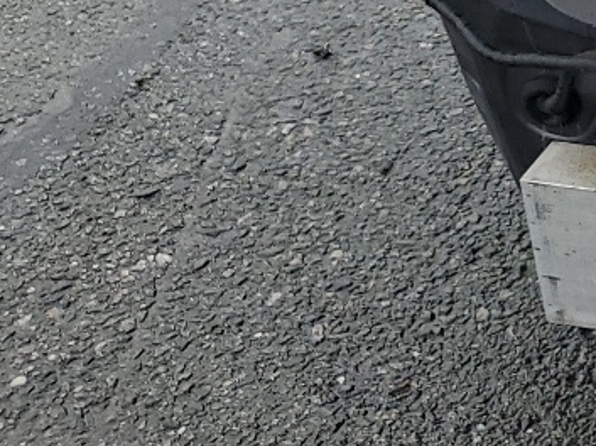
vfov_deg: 11.7
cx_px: 1253
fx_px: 2030
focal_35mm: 118
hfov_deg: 13.8
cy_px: -314
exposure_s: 1/1000
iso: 50
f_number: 1.5
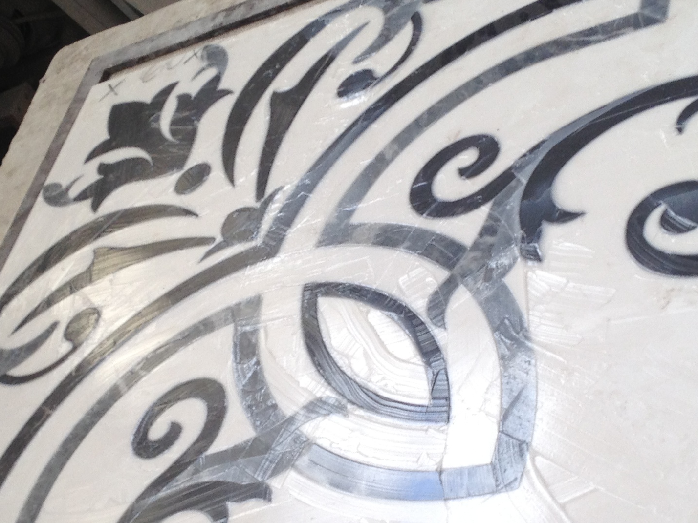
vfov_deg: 18.4
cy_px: 355
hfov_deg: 24.4
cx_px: 327
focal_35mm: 80
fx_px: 1613
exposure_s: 1/175
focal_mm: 4.28
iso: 50
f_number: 2.4
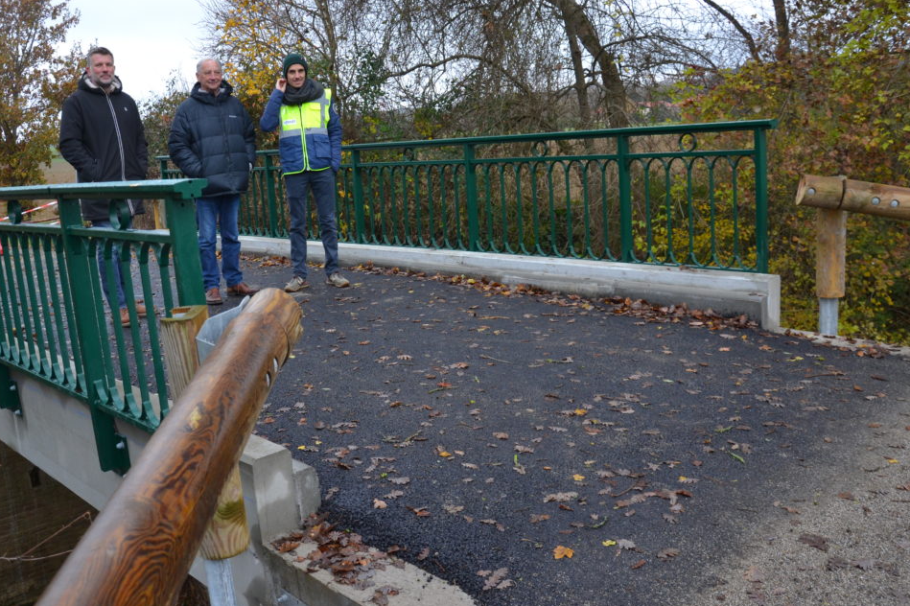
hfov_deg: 56.9
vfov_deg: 39.9
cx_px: 379
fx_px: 834
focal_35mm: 33
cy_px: 284
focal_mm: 18
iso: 400
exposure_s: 1/50
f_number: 3.5
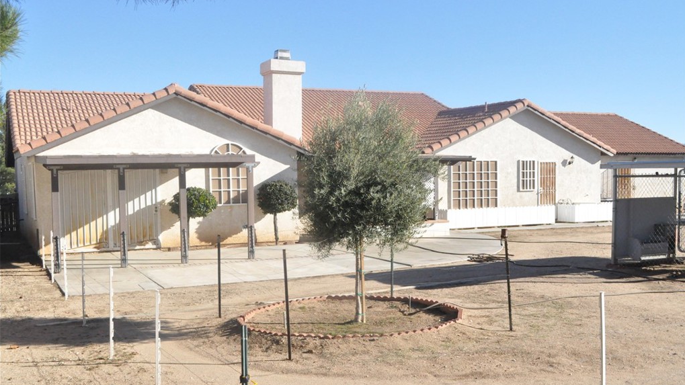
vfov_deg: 29.0
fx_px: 745
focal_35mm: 41
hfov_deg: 49.4
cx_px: 344
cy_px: 218
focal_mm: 26
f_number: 7.1
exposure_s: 1/4000
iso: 3200
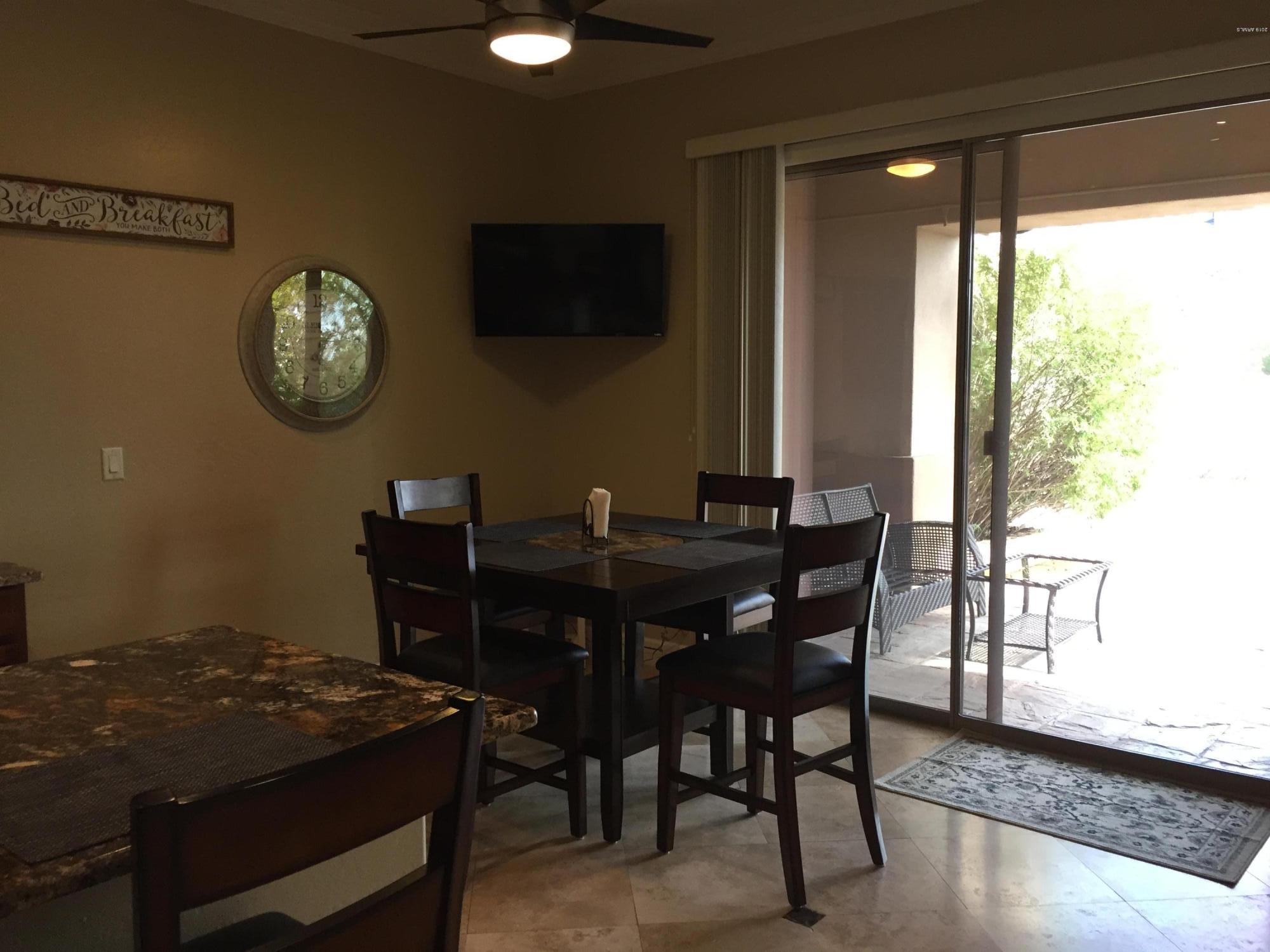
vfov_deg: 48.2
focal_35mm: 29
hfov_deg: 61.7
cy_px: 476
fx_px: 1064
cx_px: 635
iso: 50
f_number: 2.2
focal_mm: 4.15
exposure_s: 1/30
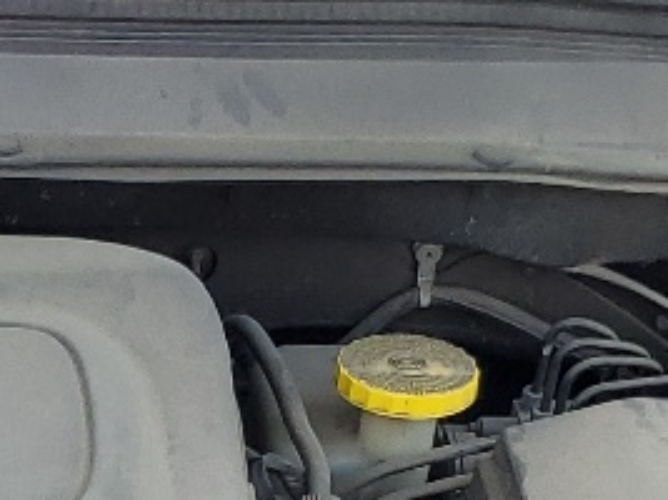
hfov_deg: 12.2
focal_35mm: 156
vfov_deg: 9.2
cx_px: -263
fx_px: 3009
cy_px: 805
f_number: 1.5
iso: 50
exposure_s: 1/455
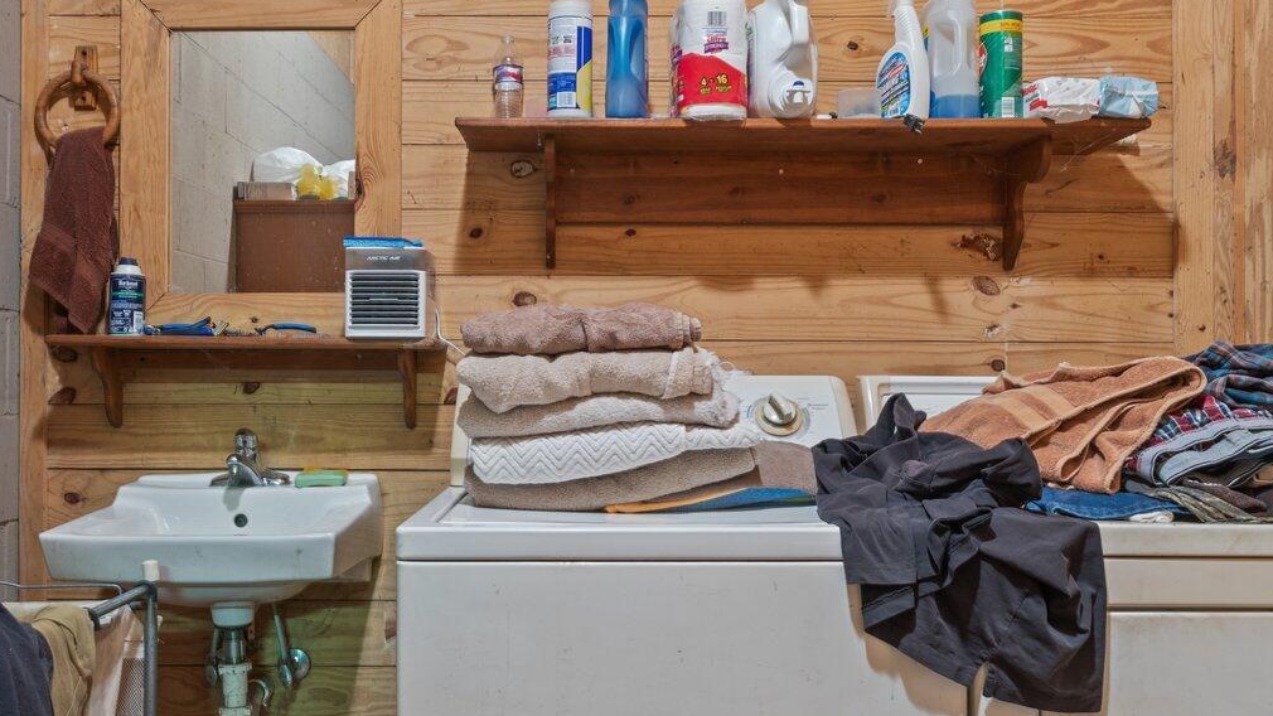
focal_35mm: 35
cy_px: 358
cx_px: 576
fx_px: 1183
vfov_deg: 33.7
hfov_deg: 56.4
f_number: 8
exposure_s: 20
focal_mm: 16.5
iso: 250
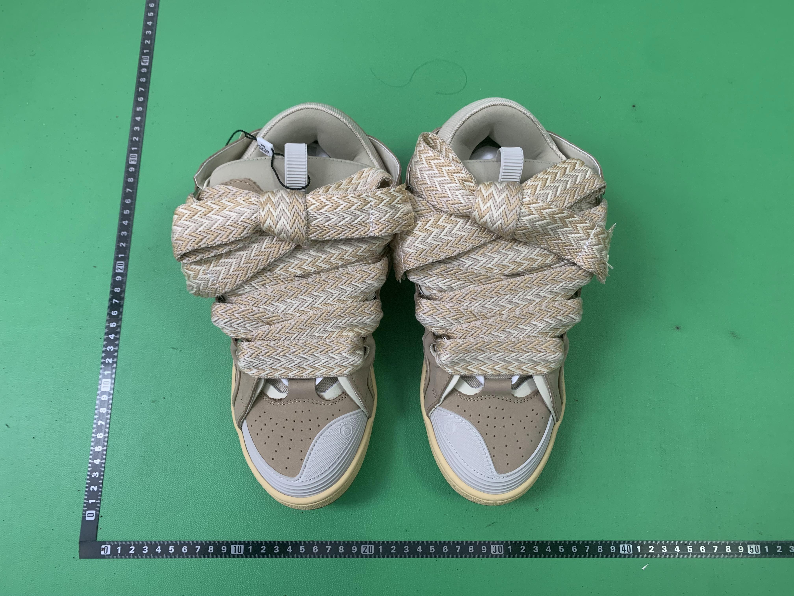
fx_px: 596
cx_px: 397
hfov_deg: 67.3
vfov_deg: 53.1
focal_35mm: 26
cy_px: 298
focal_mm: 4.25
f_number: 1.8
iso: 125
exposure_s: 1/60
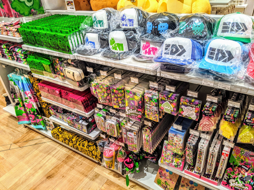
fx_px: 198
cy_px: 95
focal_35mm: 27
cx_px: 127
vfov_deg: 51.4
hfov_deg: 65.3
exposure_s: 1/100
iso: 100
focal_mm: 4.44
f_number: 1.8
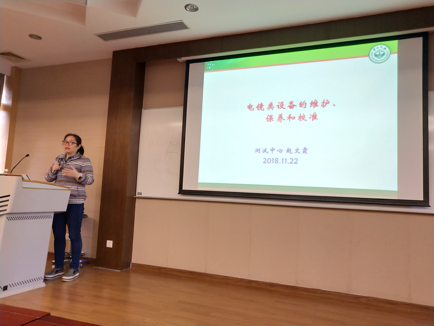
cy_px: 163
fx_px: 376
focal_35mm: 30
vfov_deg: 46.8
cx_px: 217
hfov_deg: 60.0
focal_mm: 3.95
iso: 301
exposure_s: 1/100
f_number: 1.8
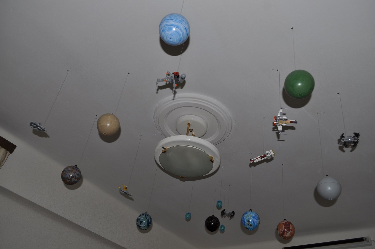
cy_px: 124
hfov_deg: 62.0
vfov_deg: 43.5
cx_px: 188
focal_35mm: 30
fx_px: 312
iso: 200
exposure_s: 1/30
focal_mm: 20
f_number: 5.6
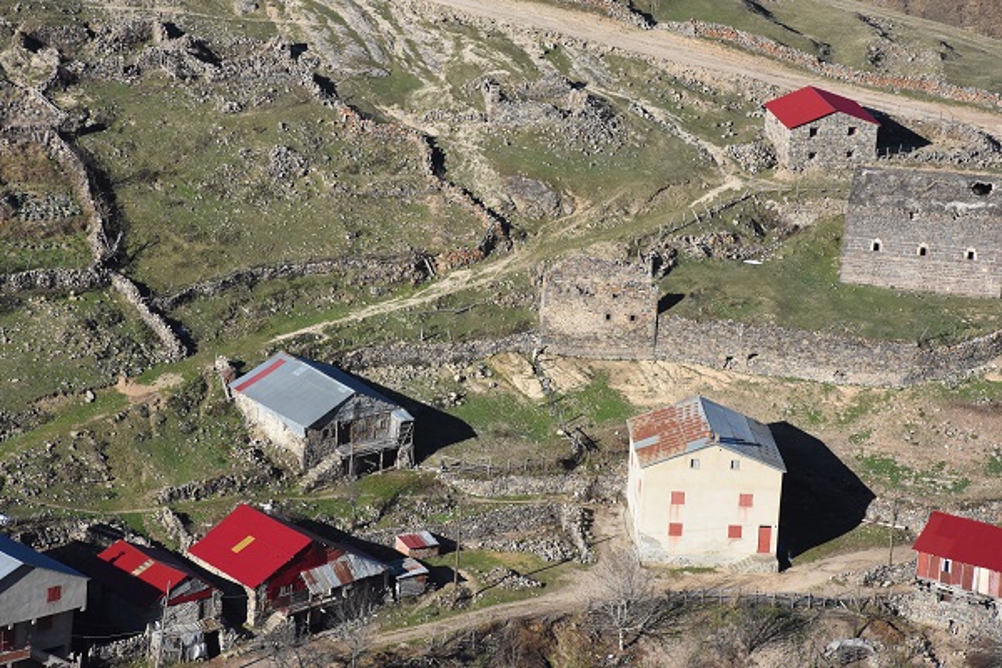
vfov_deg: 7.9
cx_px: 501
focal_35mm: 174
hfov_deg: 11.8
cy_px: 334
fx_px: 4843
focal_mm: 116
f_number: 13
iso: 1600
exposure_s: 1/2000
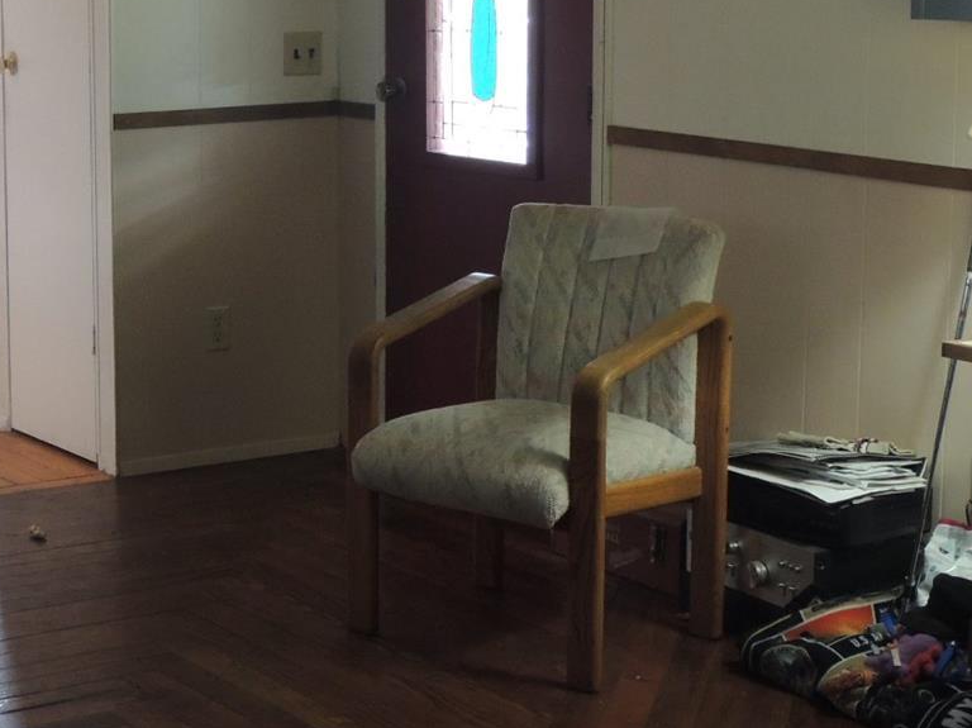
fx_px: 2357
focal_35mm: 84
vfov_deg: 17.5
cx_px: 159
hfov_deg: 22.9
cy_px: 208
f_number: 3.4
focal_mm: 7.6
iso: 400
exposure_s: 1/25
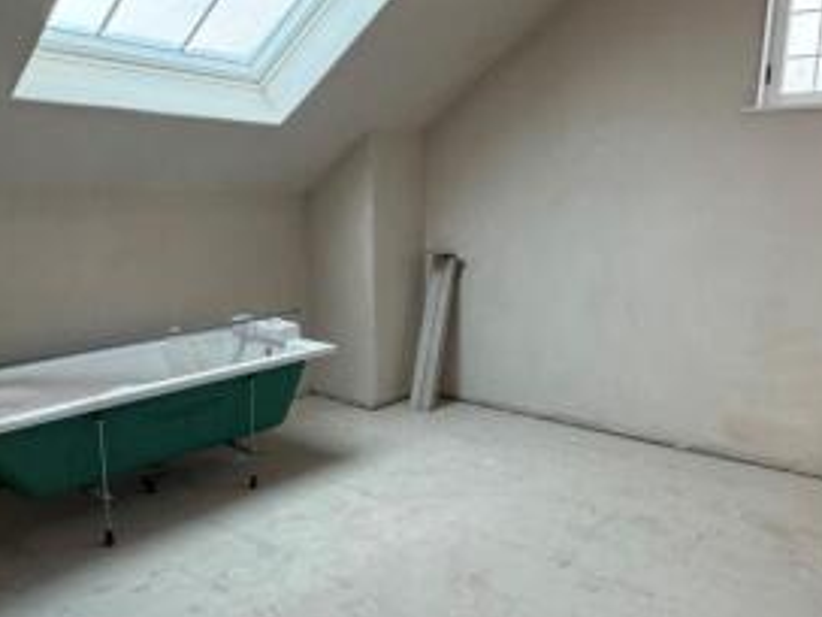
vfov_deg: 46.6
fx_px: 712
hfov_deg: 59.9
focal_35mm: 30
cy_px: 358
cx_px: 437
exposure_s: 1/60
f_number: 2.2
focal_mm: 2.22
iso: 320
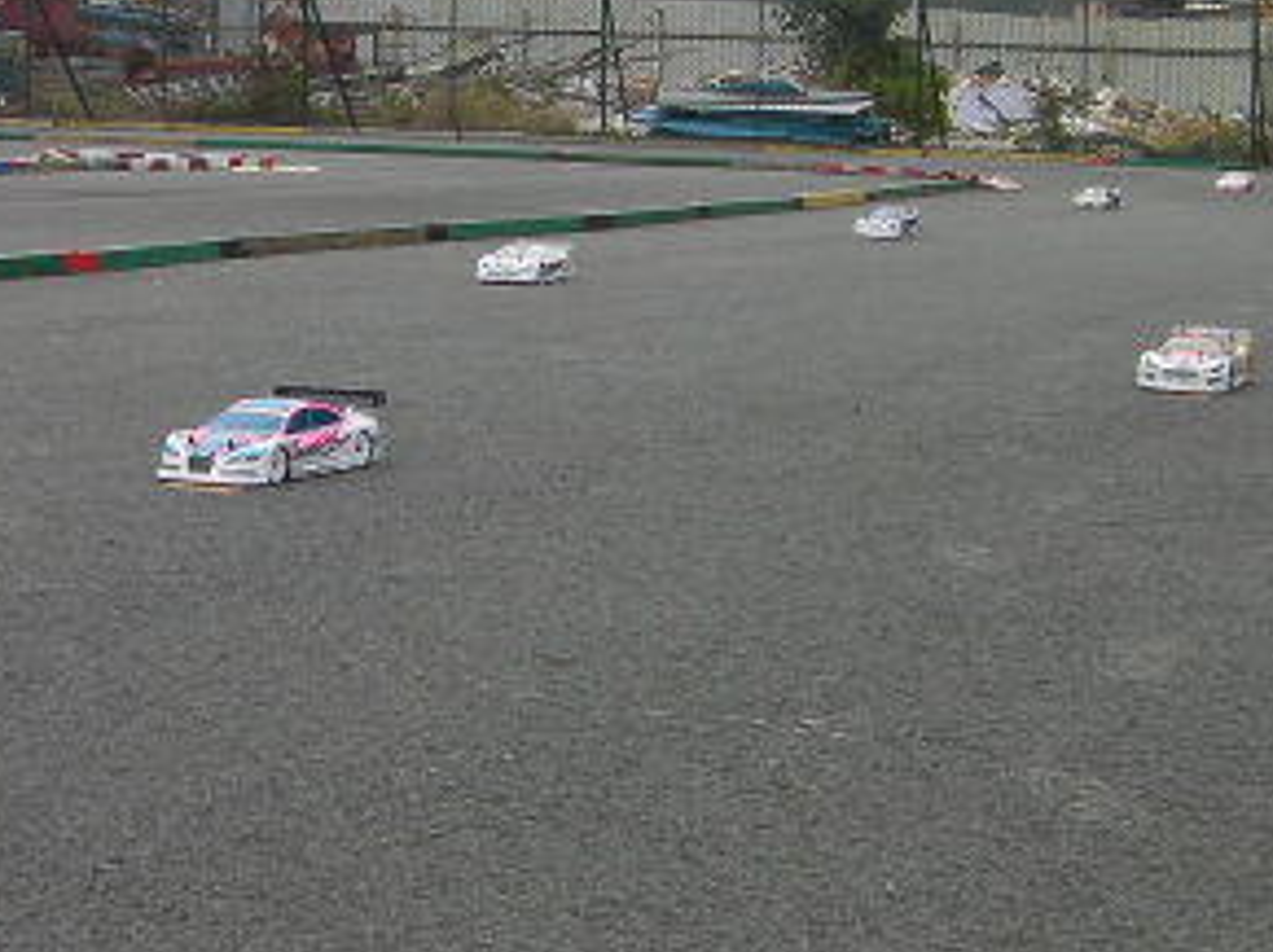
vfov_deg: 17.5
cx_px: 360
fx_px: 3087
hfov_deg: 23.1
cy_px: 320
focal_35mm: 84
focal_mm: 6.8
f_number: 3.5
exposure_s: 1/132
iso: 50
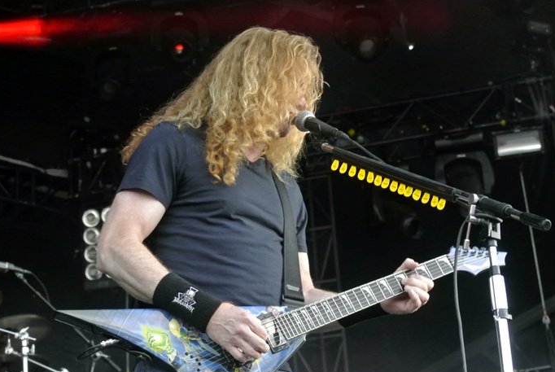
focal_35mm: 95
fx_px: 1467
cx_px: 317
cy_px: 217
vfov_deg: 14.4
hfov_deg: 21.4
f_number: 3.8
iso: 3200
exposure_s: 1/60
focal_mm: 30
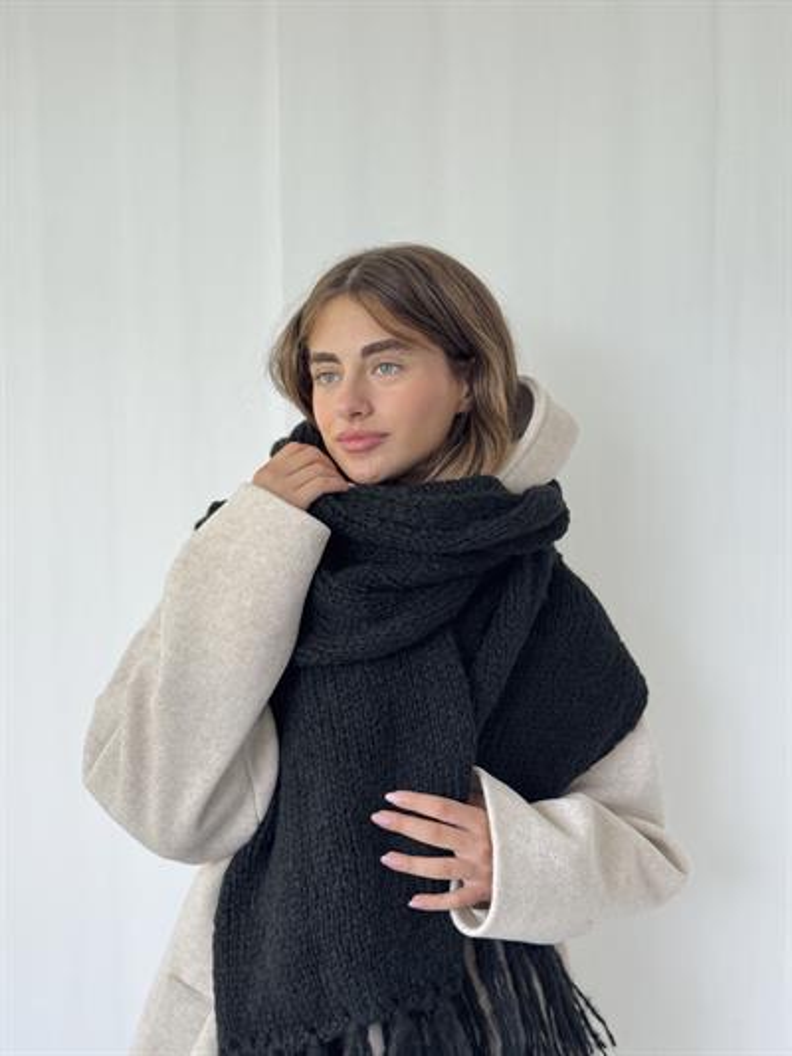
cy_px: 528
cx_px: 396
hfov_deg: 30.3
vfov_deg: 39.6
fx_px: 1464
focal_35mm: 48
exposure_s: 1/118
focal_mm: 6.76
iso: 100
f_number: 1.78
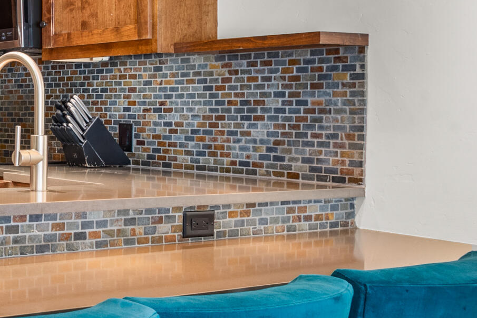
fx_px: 835
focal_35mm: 63
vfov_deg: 21.5
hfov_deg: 25.1
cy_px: 103
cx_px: -221
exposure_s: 1.3
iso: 400
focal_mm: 19
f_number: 10
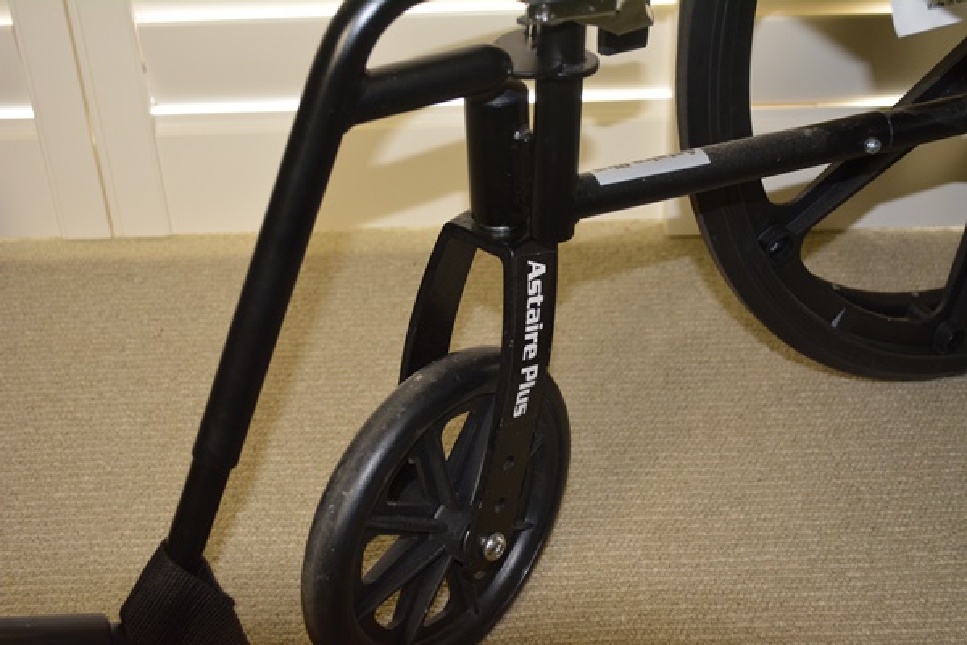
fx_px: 1410
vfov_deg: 25.8
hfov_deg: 37.9
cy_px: 322
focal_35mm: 52
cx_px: 484
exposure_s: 1/60
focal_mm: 35
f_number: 5
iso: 1400
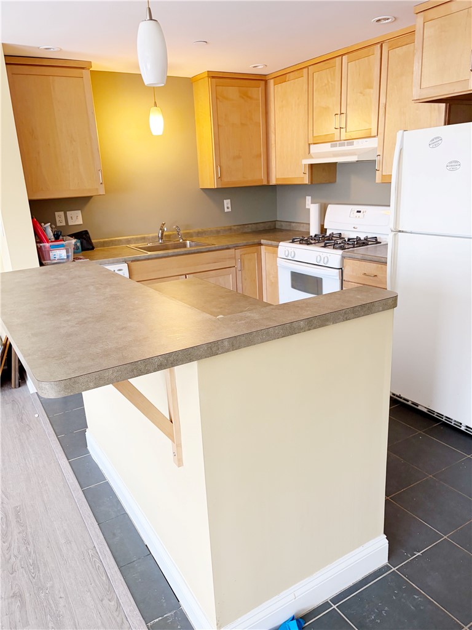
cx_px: 236
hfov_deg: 53.1
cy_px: 315
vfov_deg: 67.3
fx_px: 473
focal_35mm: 26
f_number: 1.6
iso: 160
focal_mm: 5.96
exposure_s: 1/60
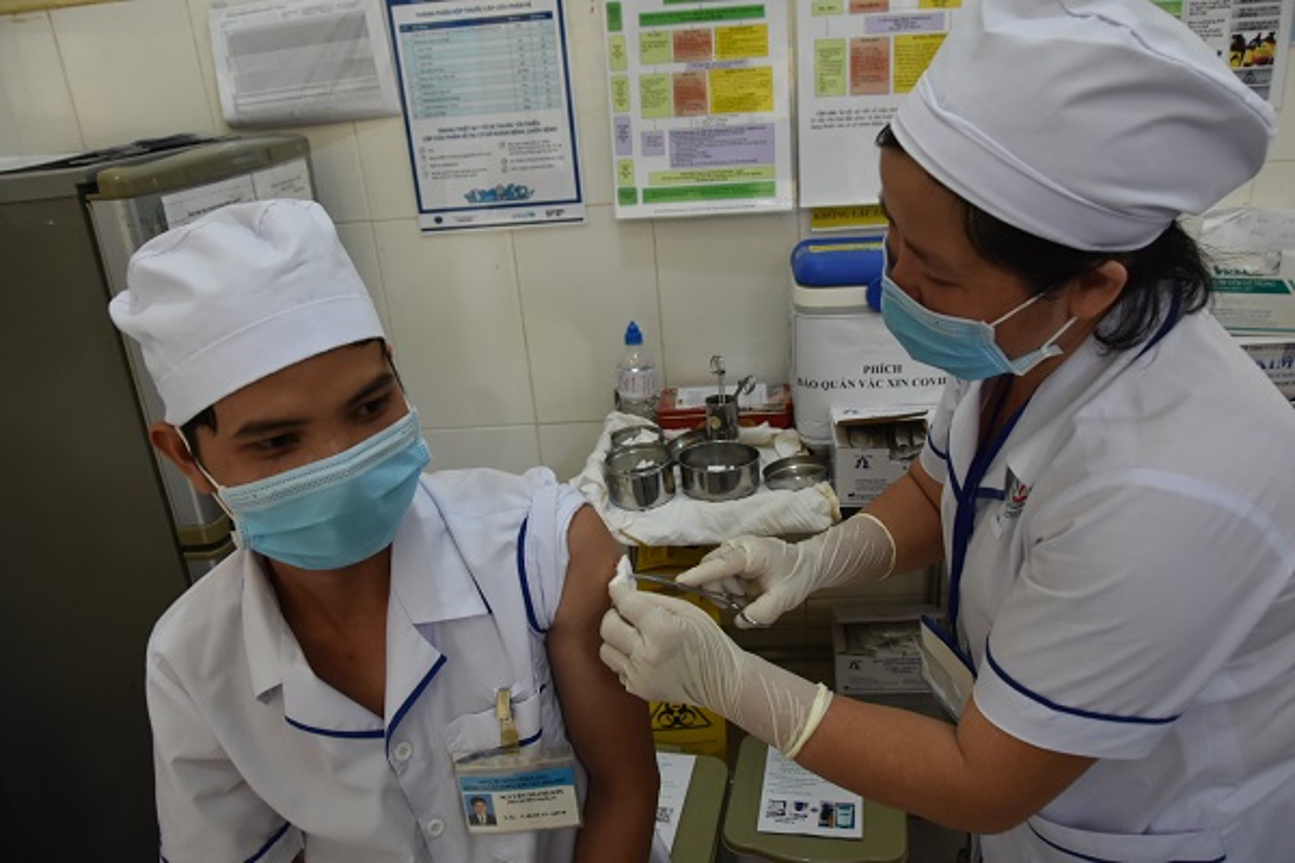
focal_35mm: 27
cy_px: 432
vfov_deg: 47.9
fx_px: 971
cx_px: 648
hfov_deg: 67.4
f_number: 5
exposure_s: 1/100
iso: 800
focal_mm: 18
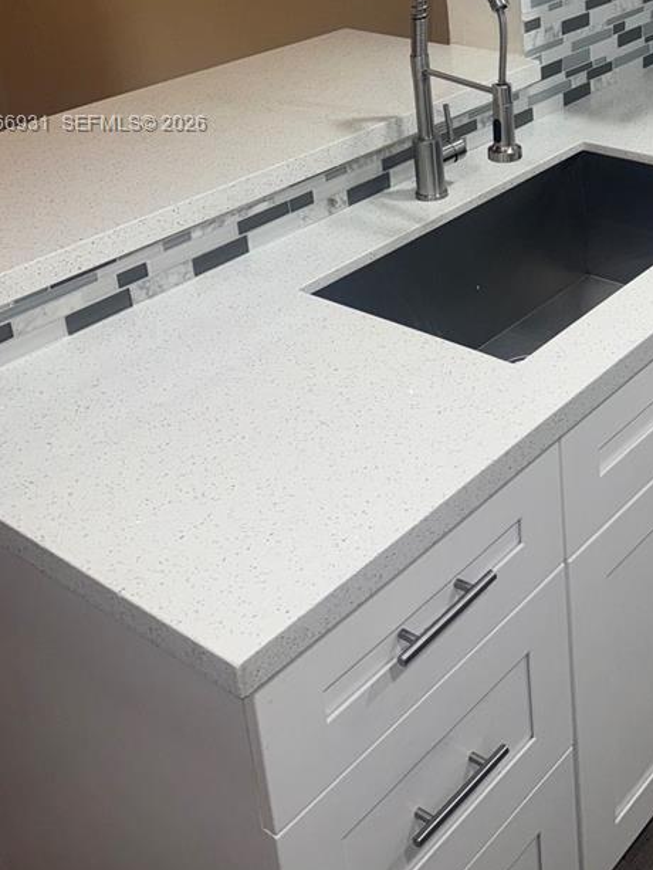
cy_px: 125
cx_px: 582
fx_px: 1182
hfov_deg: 29.7
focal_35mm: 47
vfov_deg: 38.3
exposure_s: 1/120
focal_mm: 6.76
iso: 80
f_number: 1.78
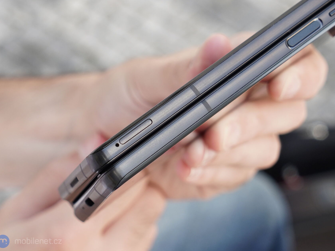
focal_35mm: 46
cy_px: 126
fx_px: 445
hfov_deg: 41.2
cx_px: 182
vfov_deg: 31.5
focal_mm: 42
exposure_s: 1/250
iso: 800
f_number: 6.3
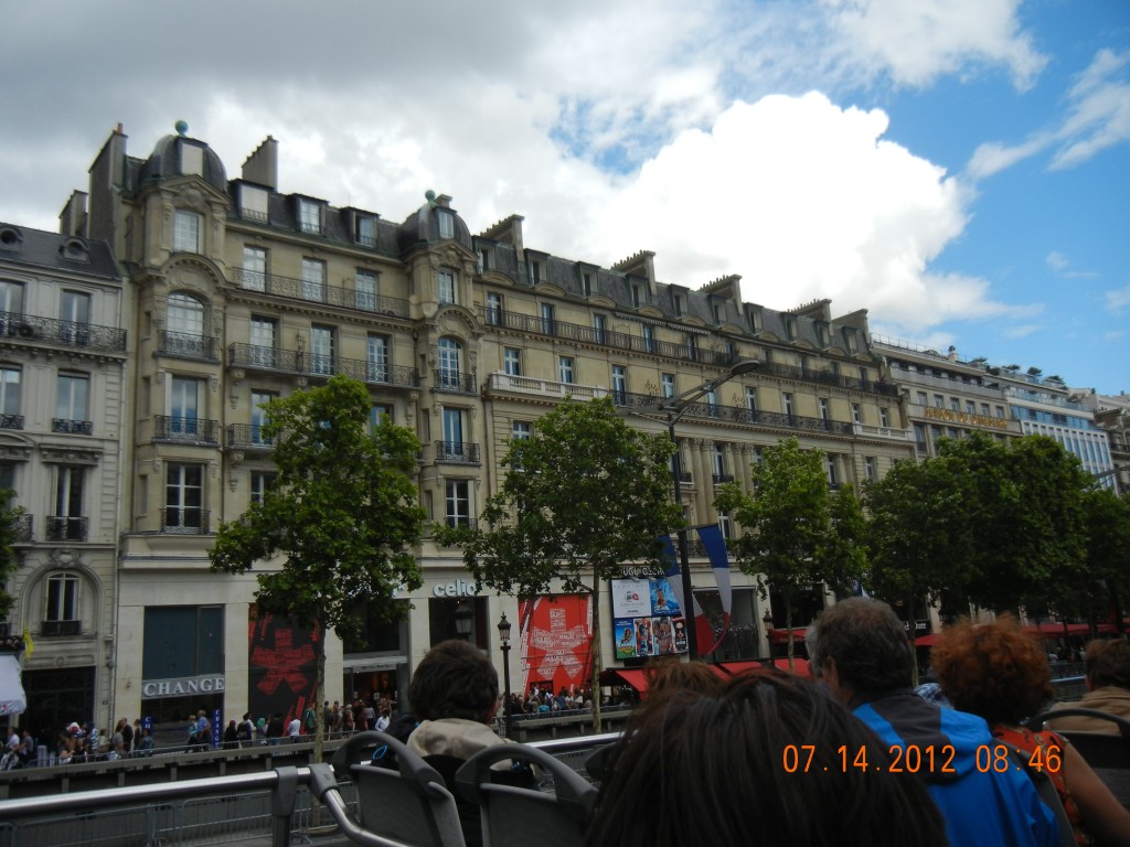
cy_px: 424
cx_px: 565
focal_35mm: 30
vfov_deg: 46.8
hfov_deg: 60.0
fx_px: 979
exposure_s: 1/368
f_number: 7
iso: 160
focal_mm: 5.4
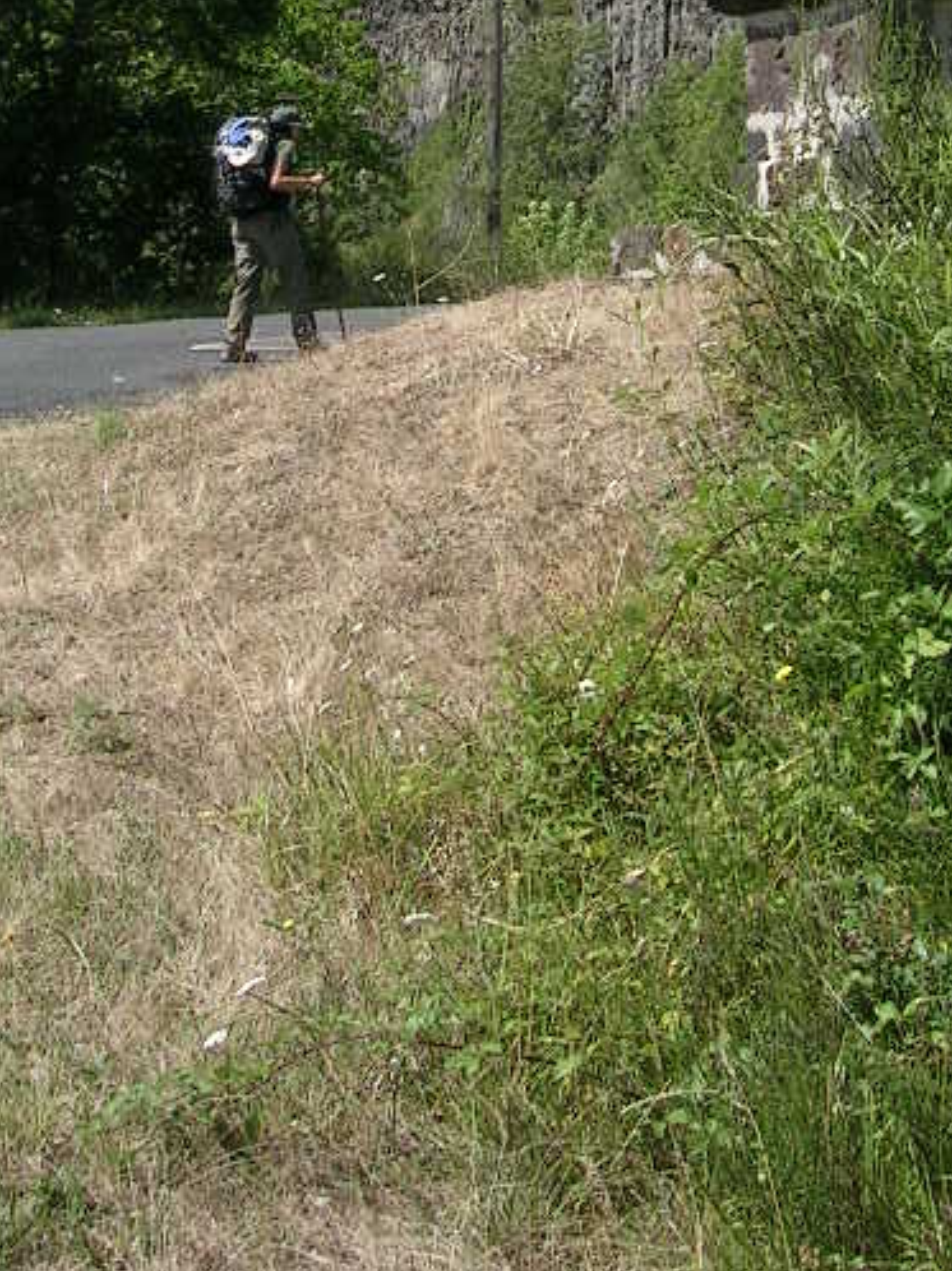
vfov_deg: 25.6
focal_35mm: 72
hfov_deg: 20.4
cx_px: 584
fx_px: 2642
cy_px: -20
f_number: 4.8
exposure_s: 1/330
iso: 50
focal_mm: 5.4
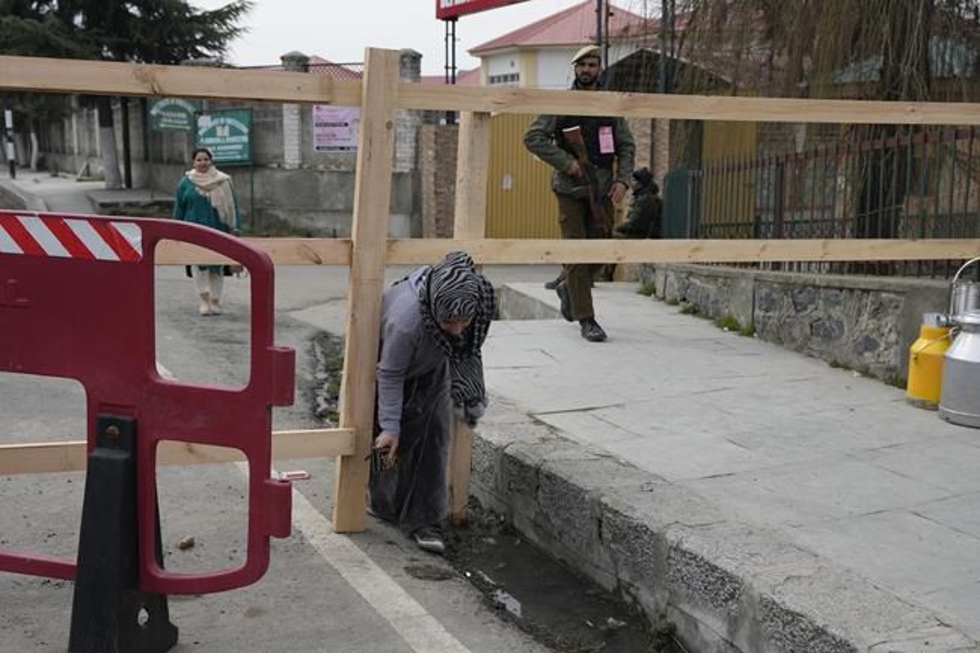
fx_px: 1061
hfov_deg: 49.6
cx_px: 490
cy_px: 326
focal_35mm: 39
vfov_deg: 34.2
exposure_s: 1/4000
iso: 400
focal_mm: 26
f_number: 3.2
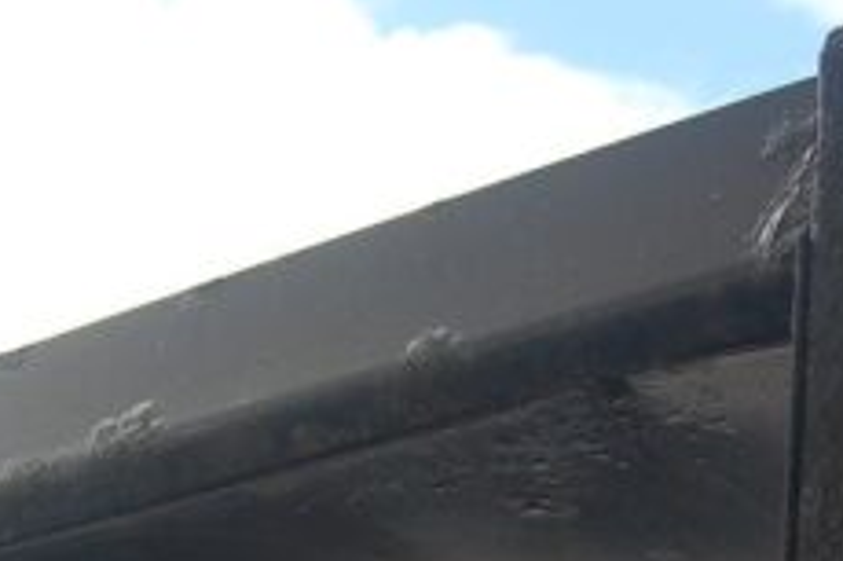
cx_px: 575
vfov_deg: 14.5
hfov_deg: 23.0
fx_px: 2059
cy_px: 845
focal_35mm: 88
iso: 400
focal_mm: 18
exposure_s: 1/1000
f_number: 4
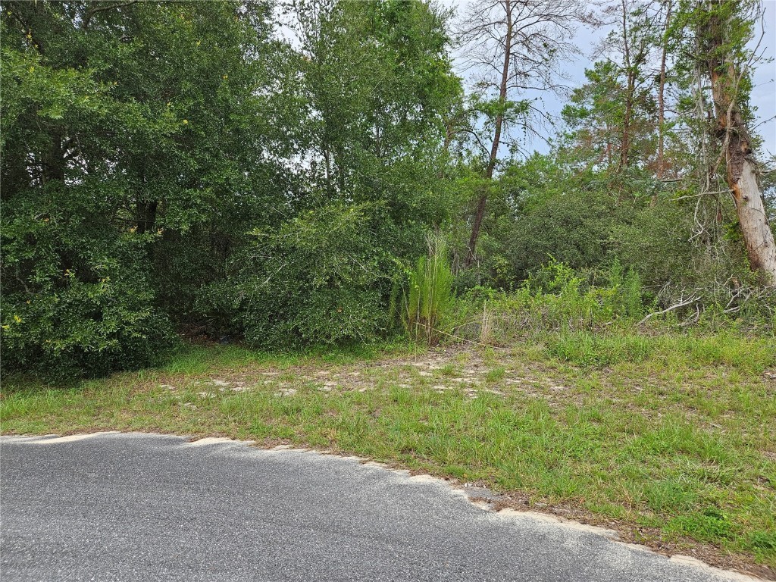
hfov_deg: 73.9
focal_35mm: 23
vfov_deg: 58.9
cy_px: 291
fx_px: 516
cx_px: 388
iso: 40
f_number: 1.8
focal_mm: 5.4
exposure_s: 1/419
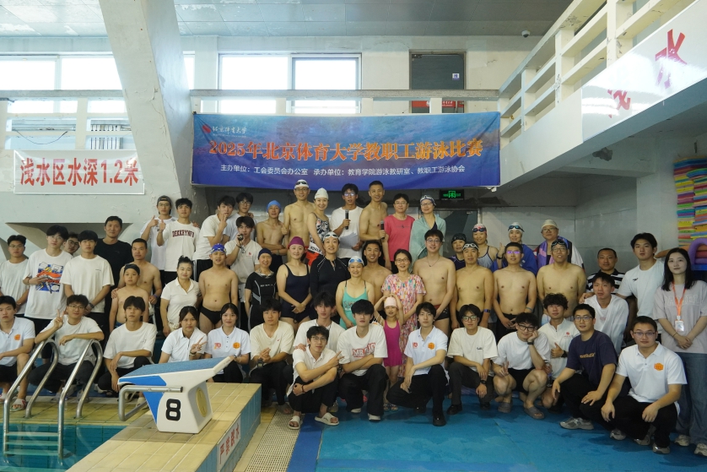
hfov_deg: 63.6
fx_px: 570
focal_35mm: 29
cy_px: 230
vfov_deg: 45.0
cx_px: 332
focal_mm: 18
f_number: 4.5
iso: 1600
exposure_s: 1/100
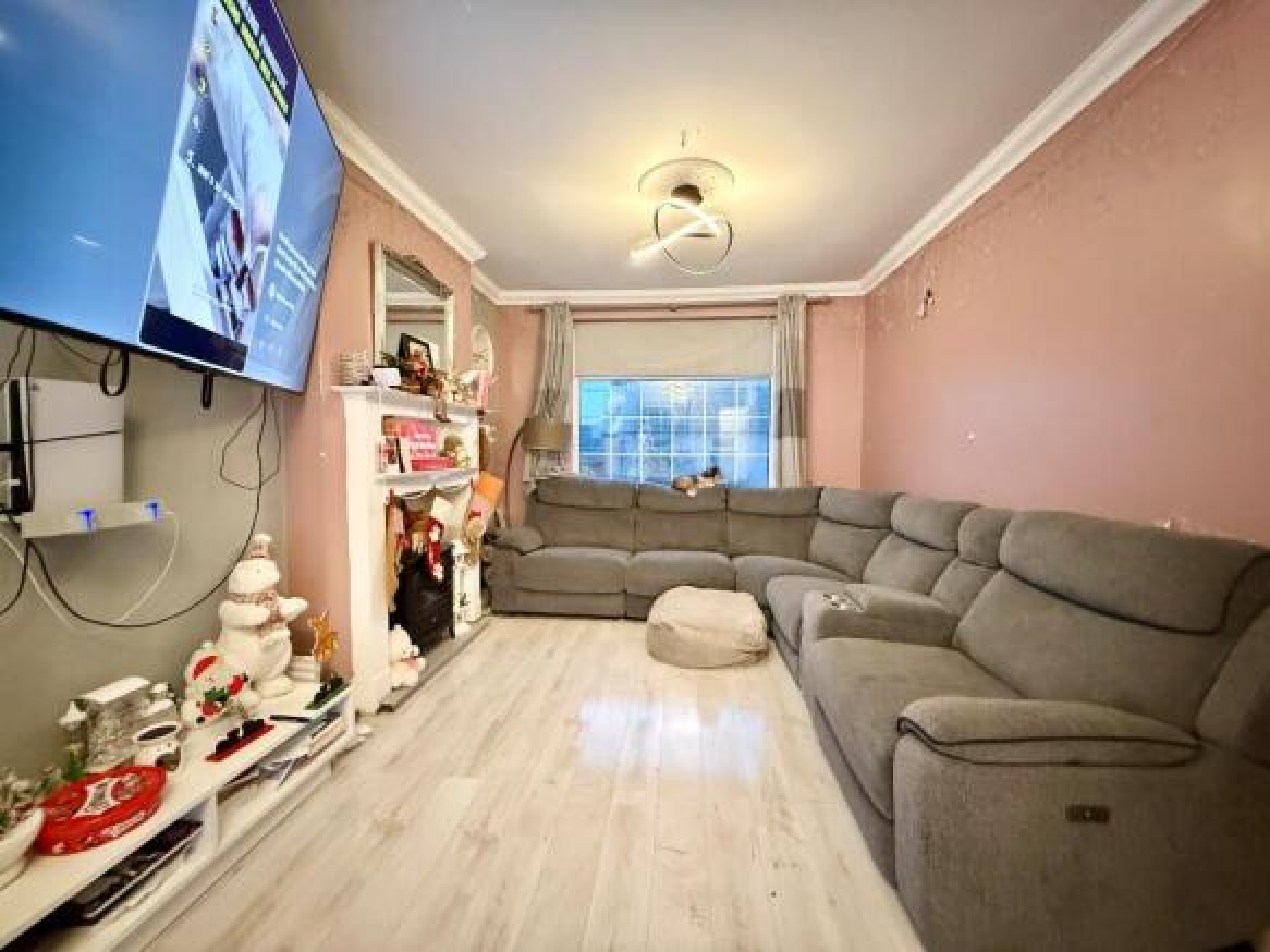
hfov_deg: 102.1
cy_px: 476
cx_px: 635
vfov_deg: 85.7
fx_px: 514
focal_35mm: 14
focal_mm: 2.22
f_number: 2.2
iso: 1000
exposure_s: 1/33
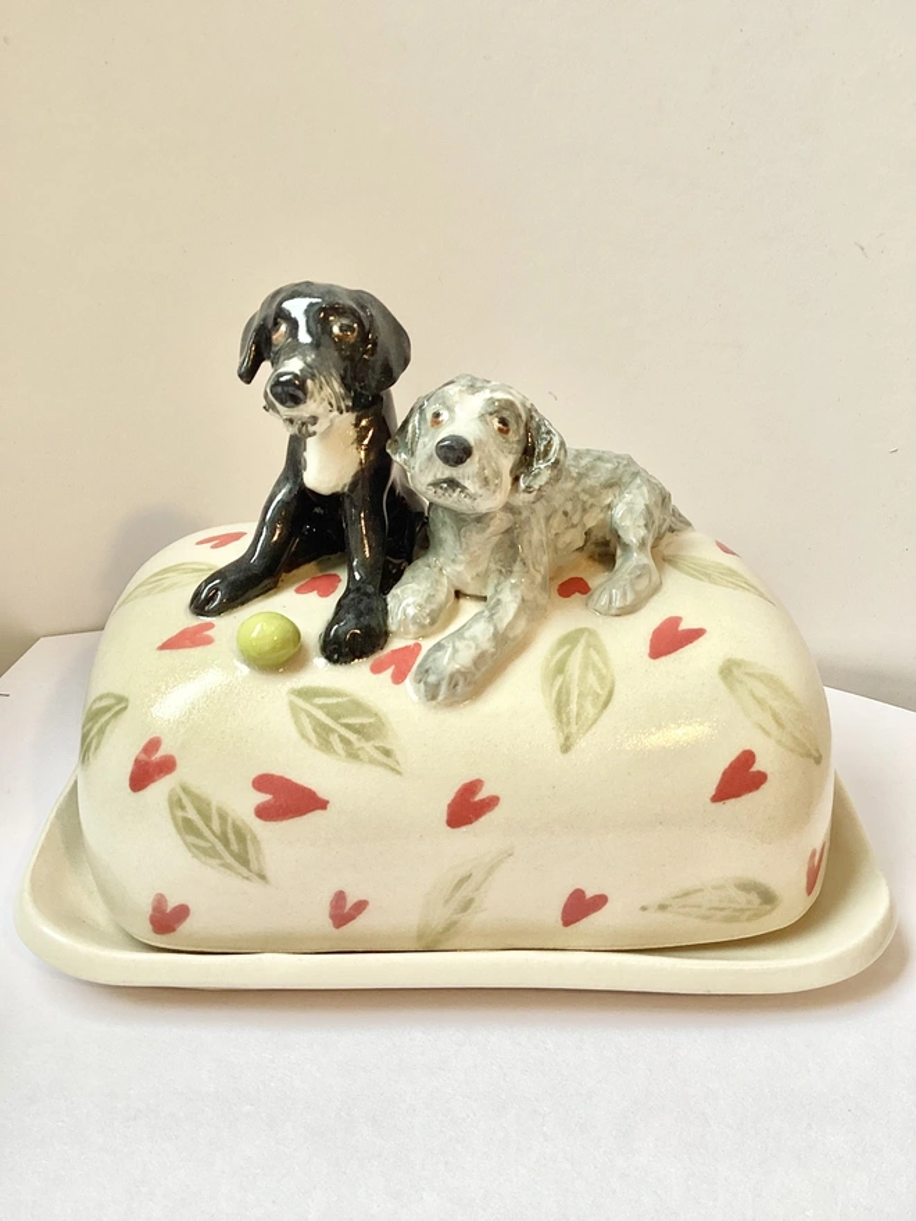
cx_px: 458
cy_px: 610
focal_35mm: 31
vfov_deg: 58.4
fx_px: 1094
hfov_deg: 45.4
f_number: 2.4
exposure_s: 1/50
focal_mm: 3.3
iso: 64
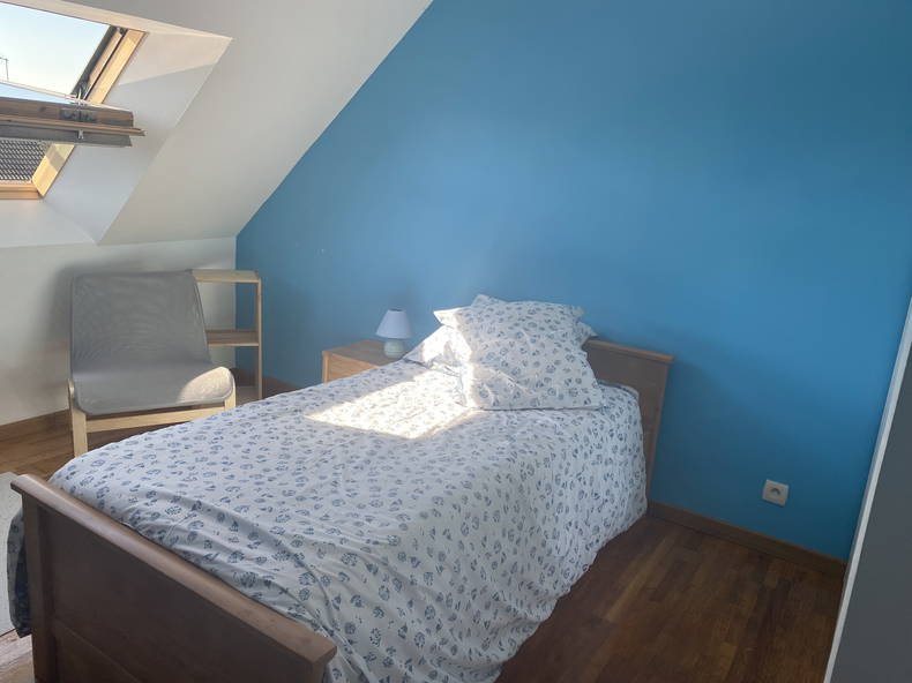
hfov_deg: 67.3
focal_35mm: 26
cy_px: 342
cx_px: 456
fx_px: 685
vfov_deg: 53.0
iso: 32
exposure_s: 1/389
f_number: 1.8
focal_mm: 4.25
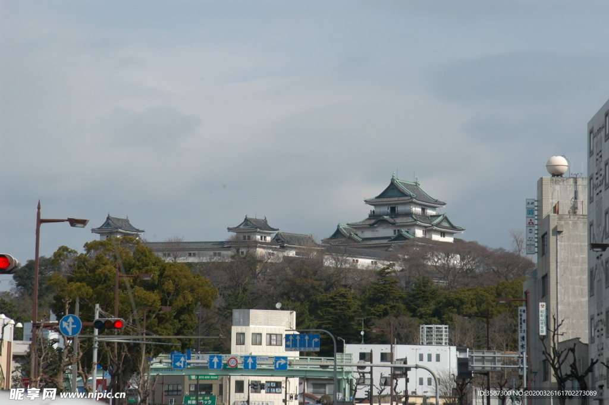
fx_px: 2155
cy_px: 202
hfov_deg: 16.1
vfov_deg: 10.7
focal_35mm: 128
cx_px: 304
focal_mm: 85
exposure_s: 1/400
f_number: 10
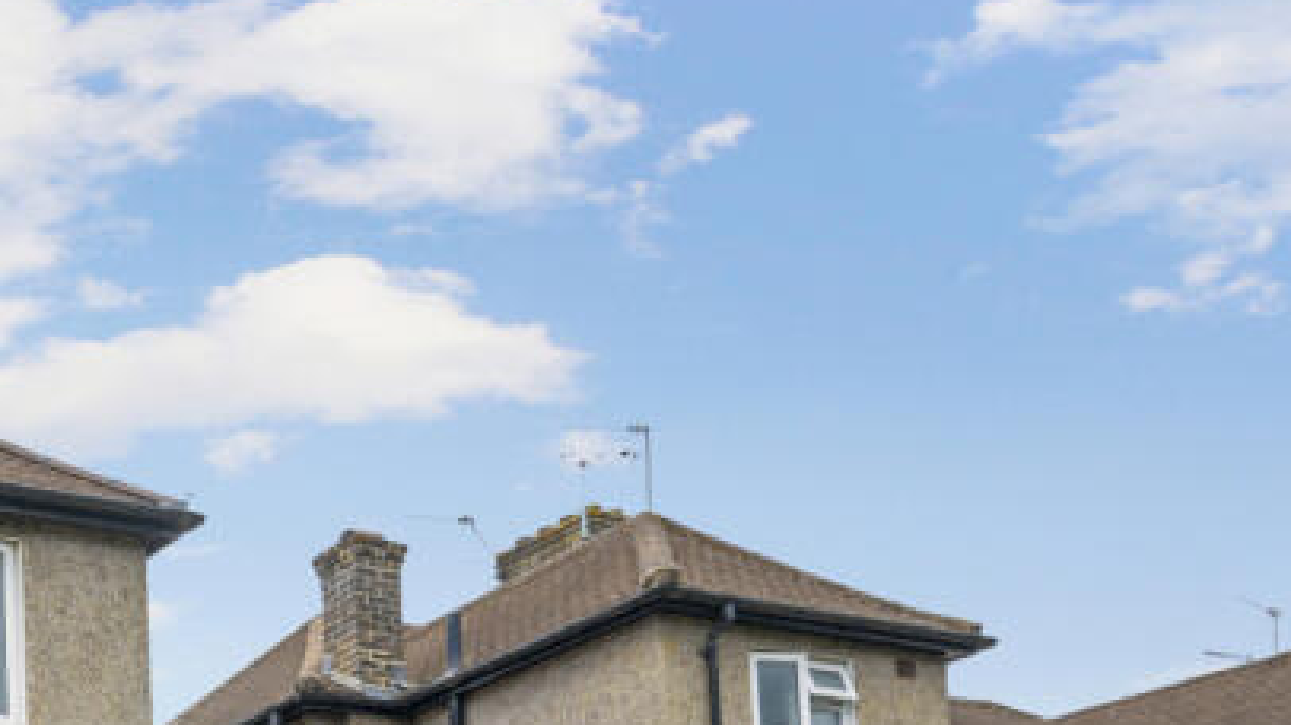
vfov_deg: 25.1
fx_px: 1266
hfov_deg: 45.0
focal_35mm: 37
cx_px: -25
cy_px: 1064
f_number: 8
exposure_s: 1/160
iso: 250
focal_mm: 14
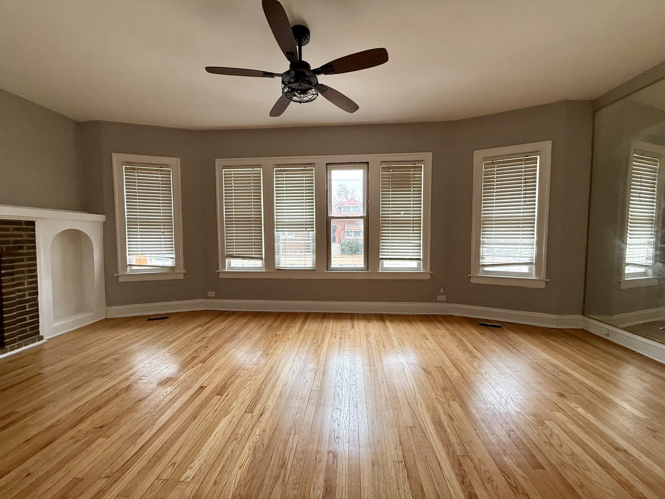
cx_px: 332
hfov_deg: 102.1
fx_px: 269
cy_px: 250
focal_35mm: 14
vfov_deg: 85.7
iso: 160
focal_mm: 2.22
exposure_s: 1/99
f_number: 2.2
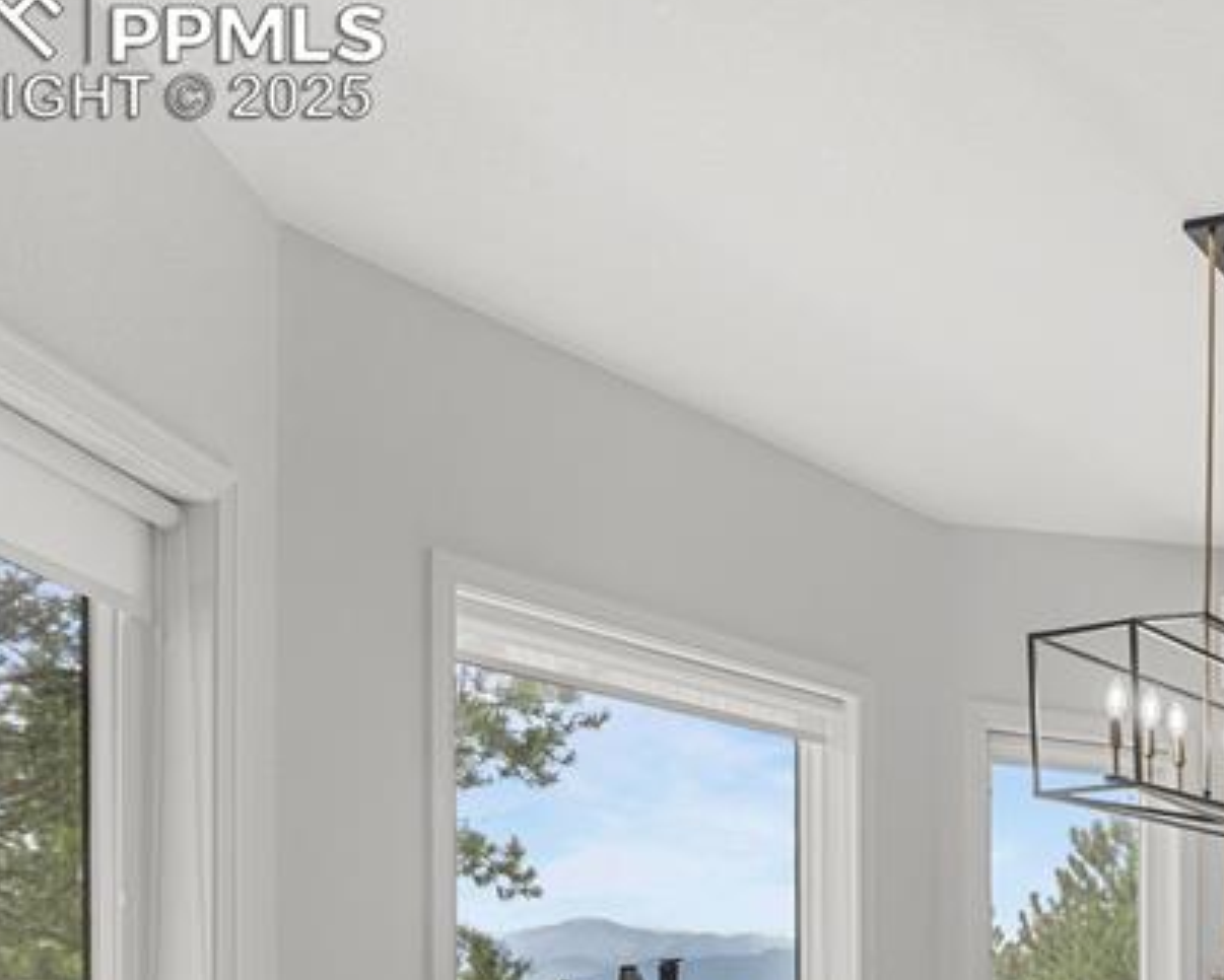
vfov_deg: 32.1
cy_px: 989
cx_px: 1334
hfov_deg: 36.5
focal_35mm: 43
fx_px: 1558
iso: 100
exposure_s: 1/2
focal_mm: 18
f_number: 9
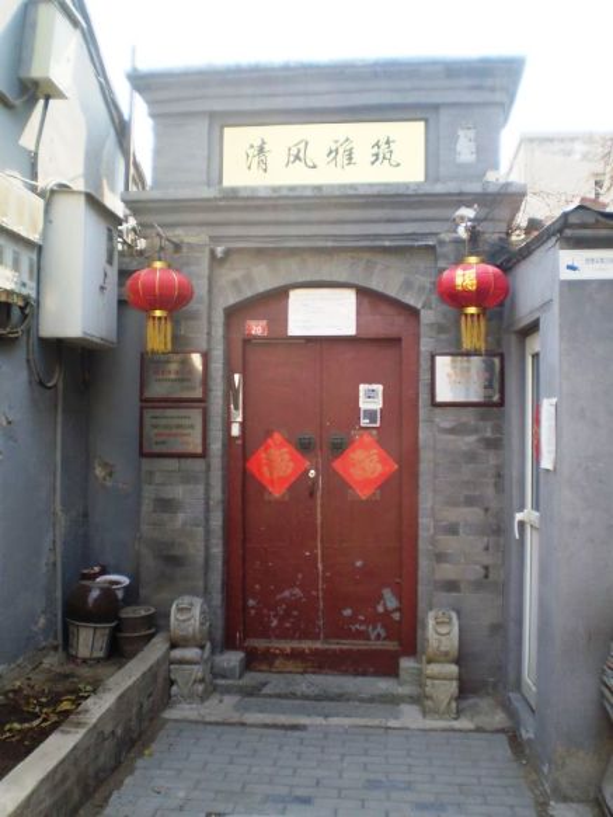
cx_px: 306
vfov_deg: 51.3
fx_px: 849
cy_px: 408
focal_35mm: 36
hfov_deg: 39.7
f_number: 3.1
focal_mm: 6.3
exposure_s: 1/200
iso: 64
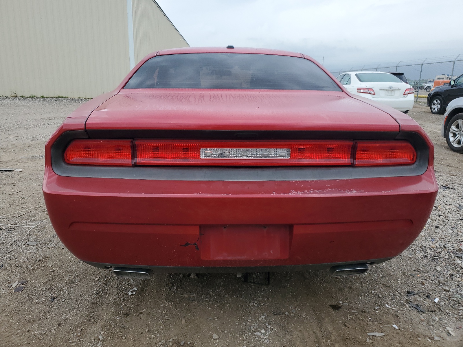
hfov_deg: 67.3
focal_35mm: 26
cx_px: 232
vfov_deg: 53.1
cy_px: 174
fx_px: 348
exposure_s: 1/233
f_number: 1.5
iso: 50
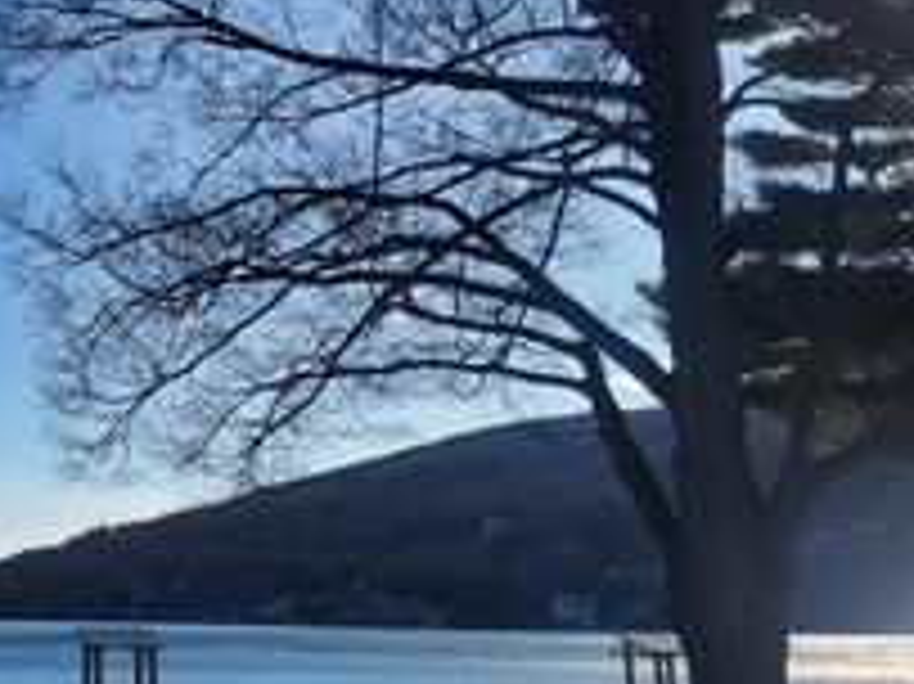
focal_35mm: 64
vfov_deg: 22.8
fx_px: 1689
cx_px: 32
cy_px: 245
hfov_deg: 28.7
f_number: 2.4
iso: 50
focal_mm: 4.3
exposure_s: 1/2333
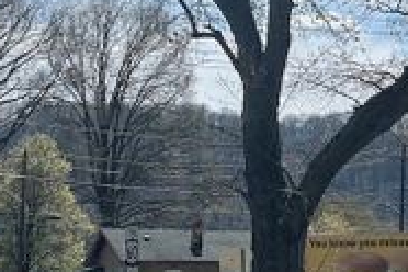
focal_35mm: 145
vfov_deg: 9.4
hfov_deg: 14.1
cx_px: 132
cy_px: 223
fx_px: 1643
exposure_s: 1/2398
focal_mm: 6
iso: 25
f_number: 2
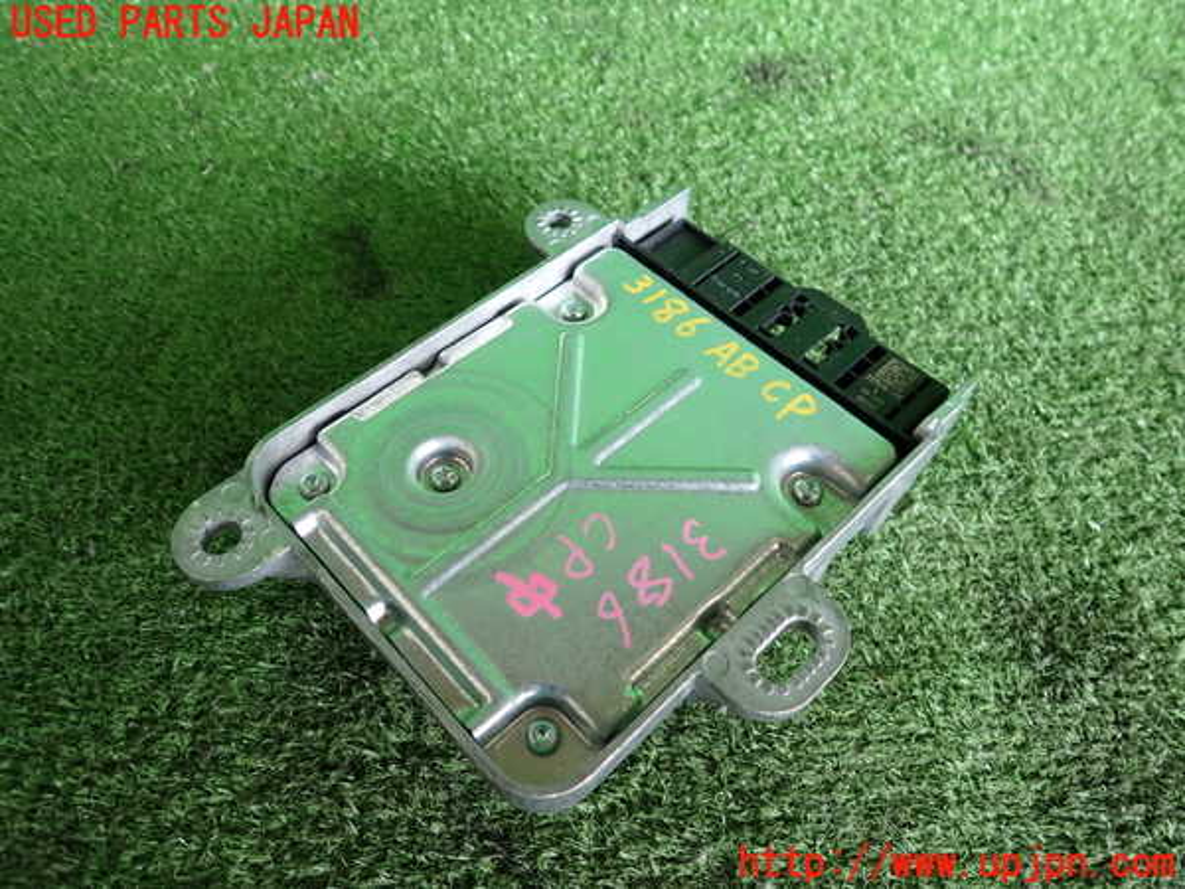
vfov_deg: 54.9
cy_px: 444
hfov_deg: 69.4
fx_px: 856
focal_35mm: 25
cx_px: 592
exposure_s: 1/30
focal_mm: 4.5
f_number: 2
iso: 200
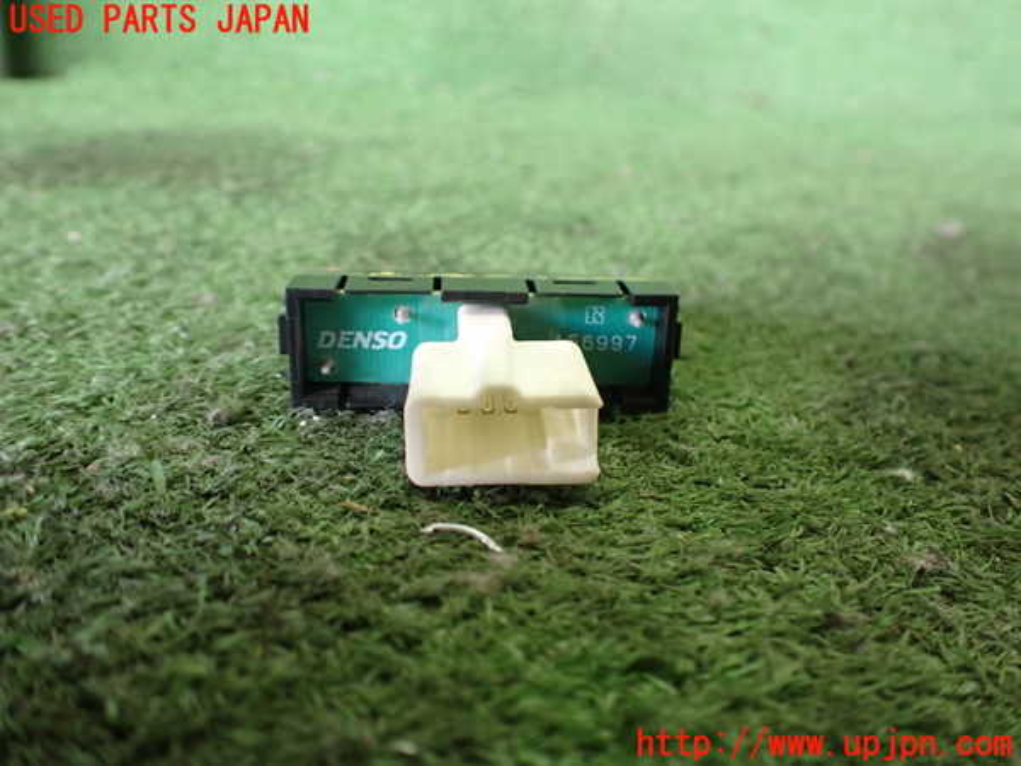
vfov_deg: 46.8
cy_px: 383
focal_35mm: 30
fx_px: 885
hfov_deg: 60.0
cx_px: 510
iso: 800
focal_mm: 5.4
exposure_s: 1/60
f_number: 2.3
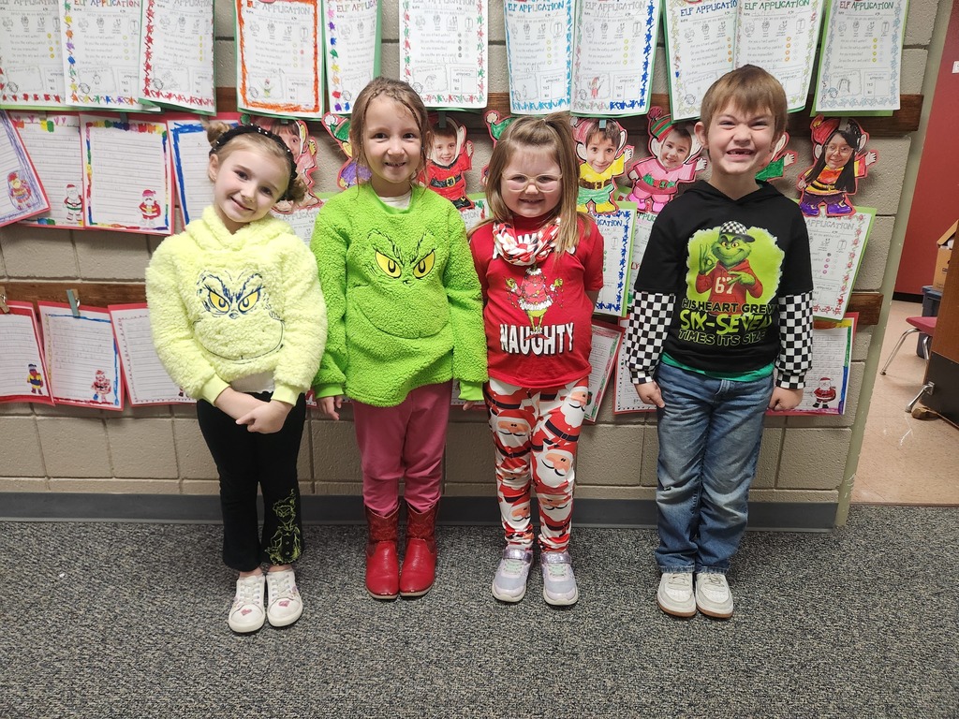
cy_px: 360
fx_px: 637
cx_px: 480
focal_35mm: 23
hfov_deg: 73.9
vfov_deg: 58.9
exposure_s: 1/120
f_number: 1.8
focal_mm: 5.4
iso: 640
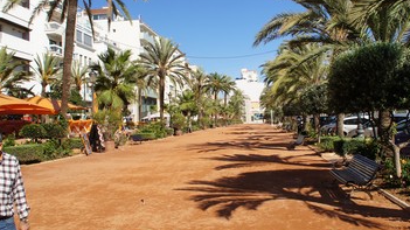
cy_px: 108
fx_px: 402
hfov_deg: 53.8
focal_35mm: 37
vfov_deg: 31.9
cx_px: 234
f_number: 11
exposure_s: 1/125
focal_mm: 18
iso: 100
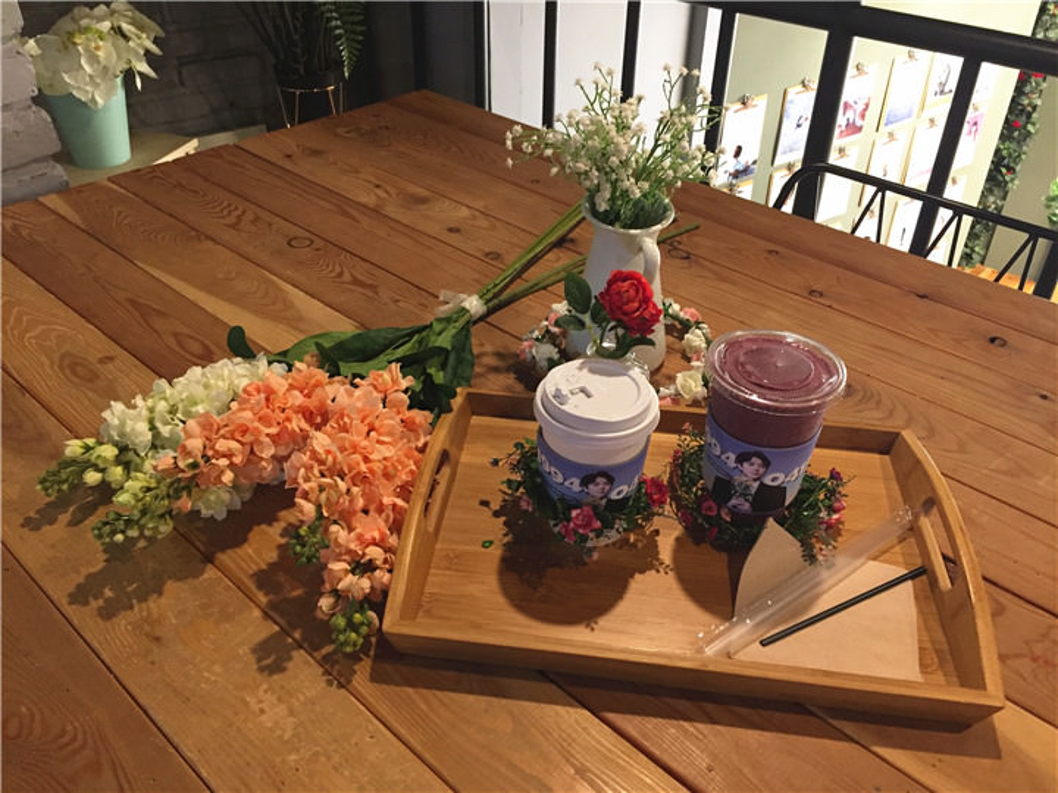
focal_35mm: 29
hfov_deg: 61.7
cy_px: 396
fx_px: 886
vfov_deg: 48.2
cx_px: 529
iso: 250
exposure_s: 1/33
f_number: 2.2
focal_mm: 4.15
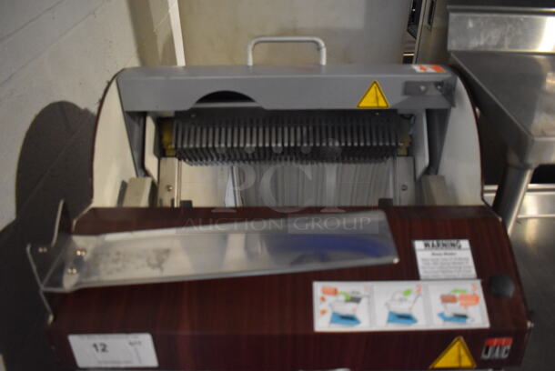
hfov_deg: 67.3
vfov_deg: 48.0
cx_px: 278
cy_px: 186
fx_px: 417
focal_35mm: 27
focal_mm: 18
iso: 5600
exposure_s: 1/125
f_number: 3.5
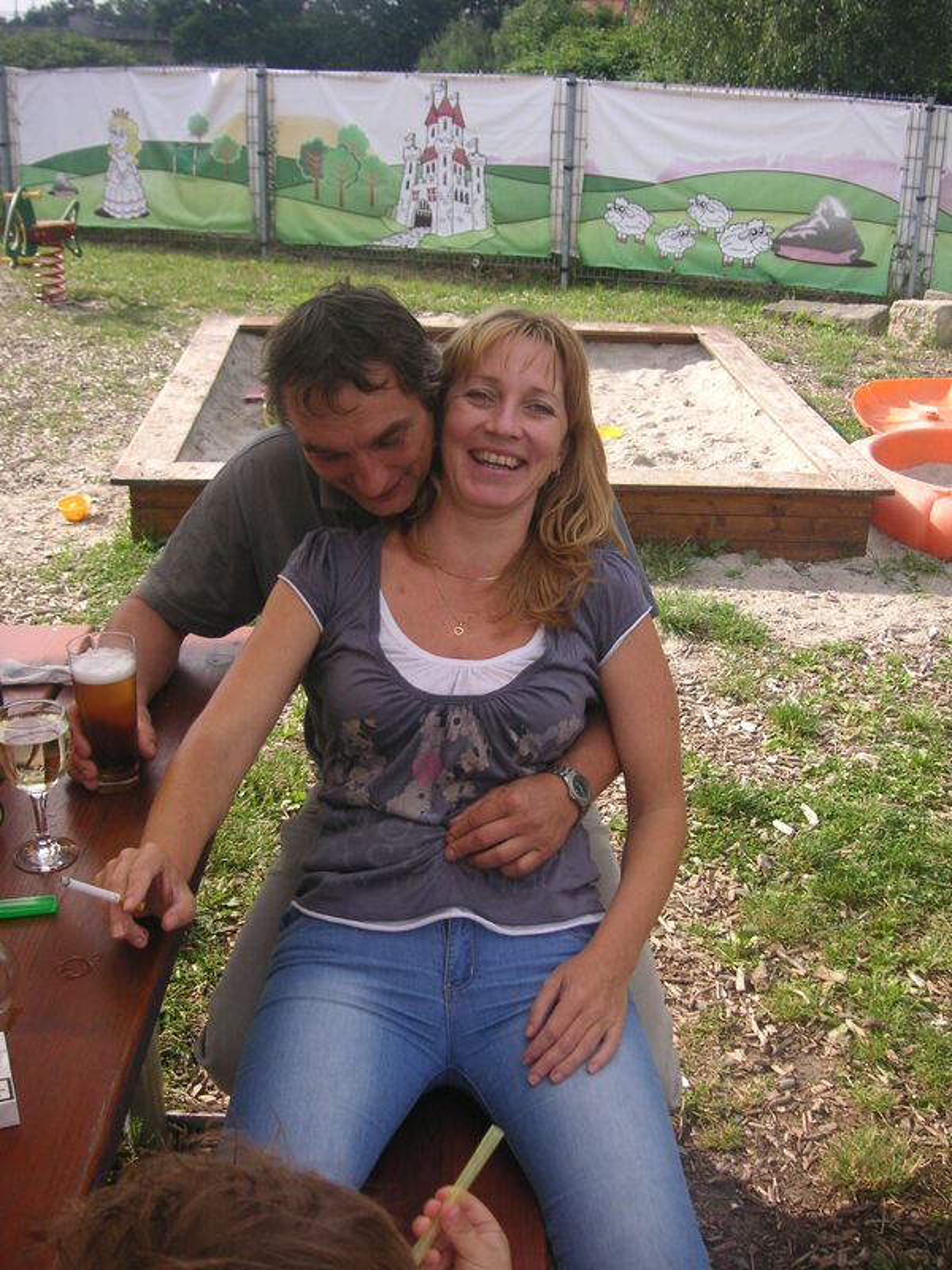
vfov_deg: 50.1
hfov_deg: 38.7
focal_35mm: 37
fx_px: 1357
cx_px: 476
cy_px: 635
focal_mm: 6.1
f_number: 2.8
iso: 50
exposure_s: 1/750
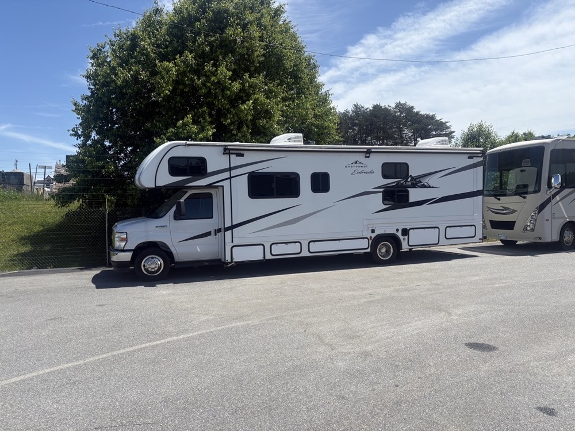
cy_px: 216
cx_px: 288
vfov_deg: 53.1
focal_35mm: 26
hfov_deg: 67.3
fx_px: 432
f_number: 1.6
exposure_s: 1/4329
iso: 50
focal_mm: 5.96
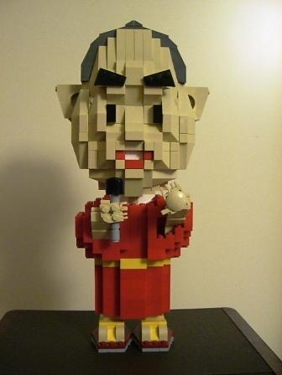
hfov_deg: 37.7
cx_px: 141
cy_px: 188
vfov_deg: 49.0
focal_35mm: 38
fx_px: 413
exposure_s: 1/25
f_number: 2.7
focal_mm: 6.2
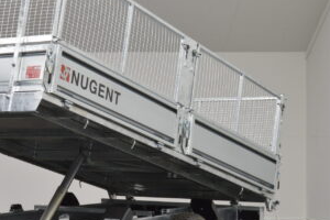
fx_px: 962
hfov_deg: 19.0
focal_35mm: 105
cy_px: 128
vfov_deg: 13.0
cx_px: 12
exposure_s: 1/1.6
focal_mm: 35
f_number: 13
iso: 100
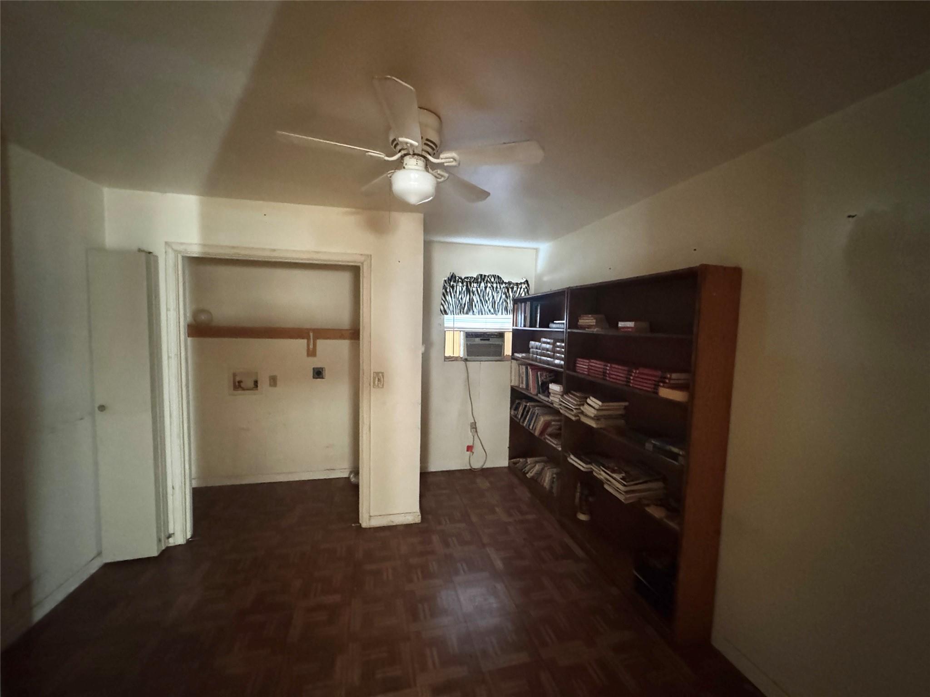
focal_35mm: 14
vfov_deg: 85.7
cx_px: 465
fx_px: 376
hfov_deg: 102.1
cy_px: 348
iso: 1600
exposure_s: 1/31
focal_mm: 2.22
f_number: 2.2
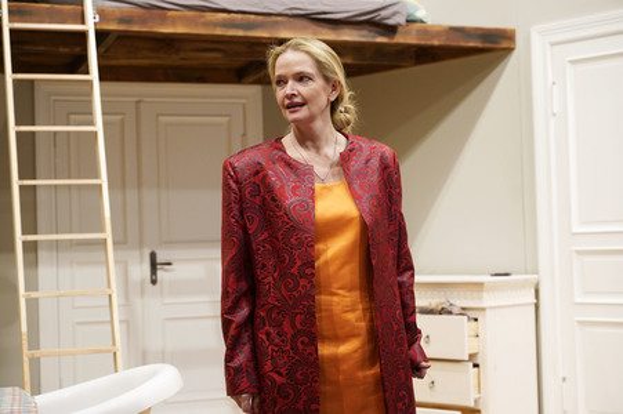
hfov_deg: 32.4
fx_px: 1072
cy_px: 207
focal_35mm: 62
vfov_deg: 21.9
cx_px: 312
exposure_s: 1/125
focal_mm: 62
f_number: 4.5
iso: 3200
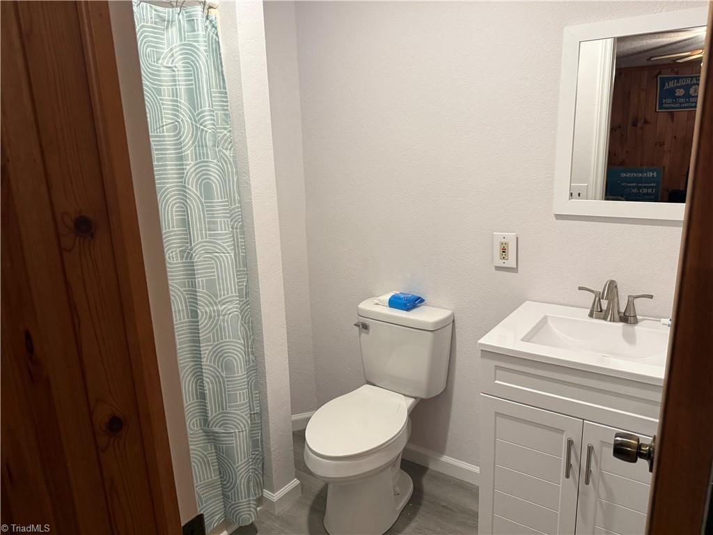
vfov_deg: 56.8
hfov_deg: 71.6
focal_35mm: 24
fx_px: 494
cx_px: 356
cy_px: 268
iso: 320
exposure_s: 1/60
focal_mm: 6.76
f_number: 1.78
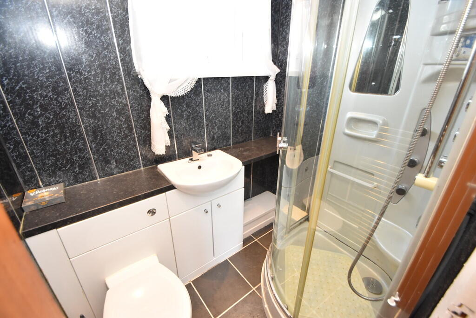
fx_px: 198
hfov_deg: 100.4
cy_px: 159
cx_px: 238
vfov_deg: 77.3
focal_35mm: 15
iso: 800
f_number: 4.5
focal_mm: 10
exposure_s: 1/80
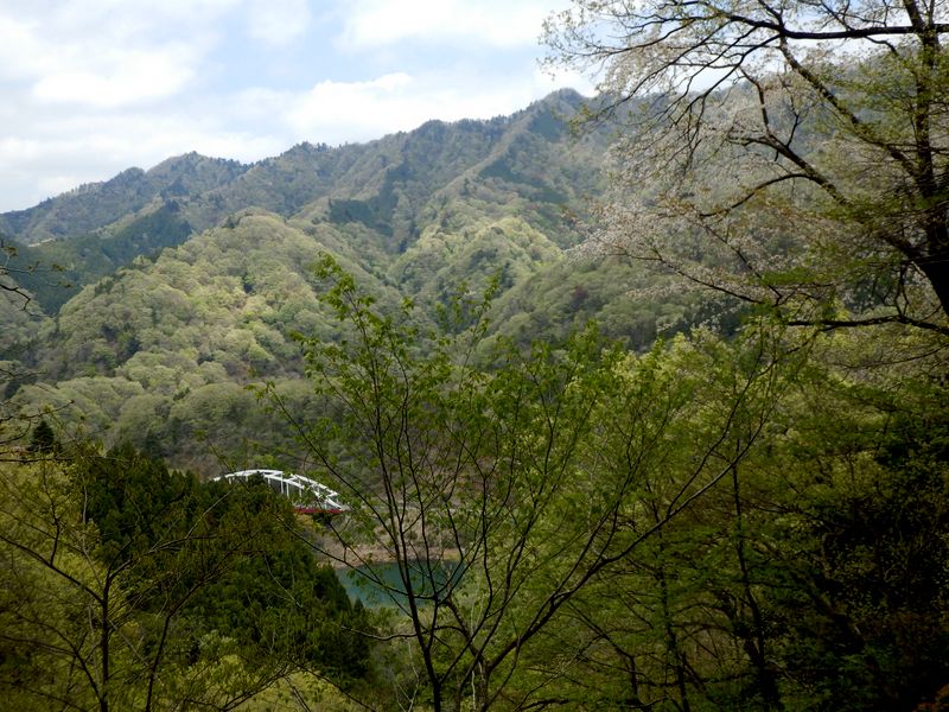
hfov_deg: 42.9
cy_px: 356
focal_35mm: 44
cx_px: 474
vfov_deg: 32.9
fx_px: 1206
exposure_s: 1/400
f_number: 4.2
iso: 80
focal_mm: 7.9
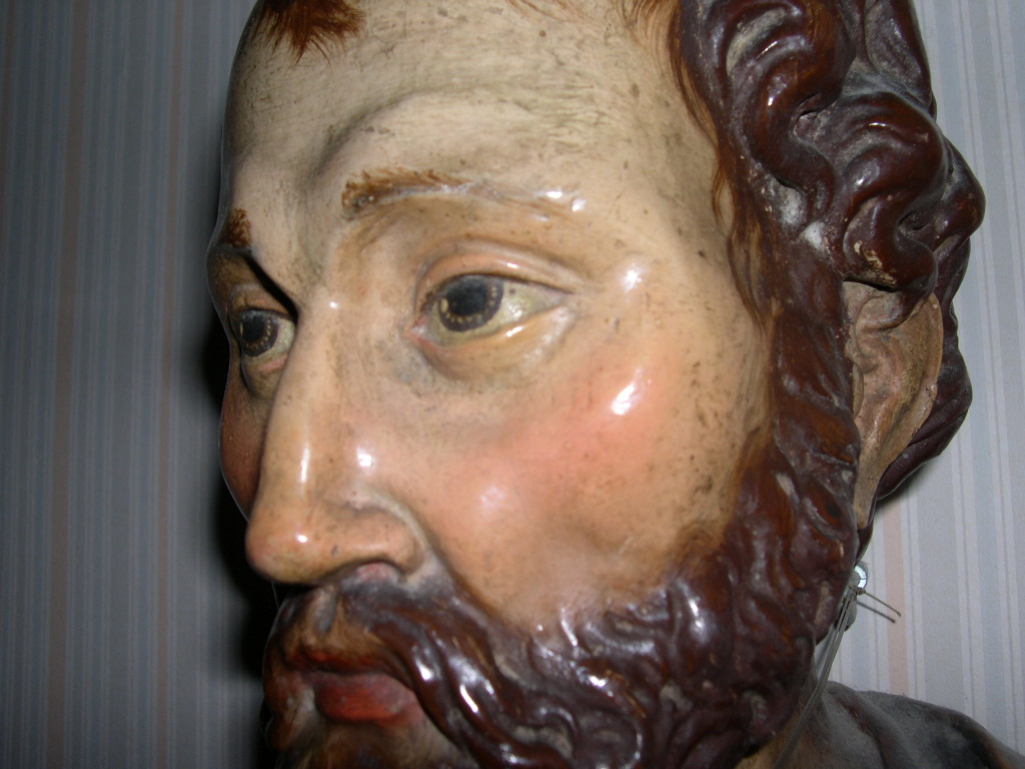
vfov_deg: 37.7
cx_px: 512
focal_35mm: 38
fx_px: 1125
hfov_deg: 49.0
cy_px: 384
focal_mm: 8
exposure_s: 1/60
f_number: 7.6
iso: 100
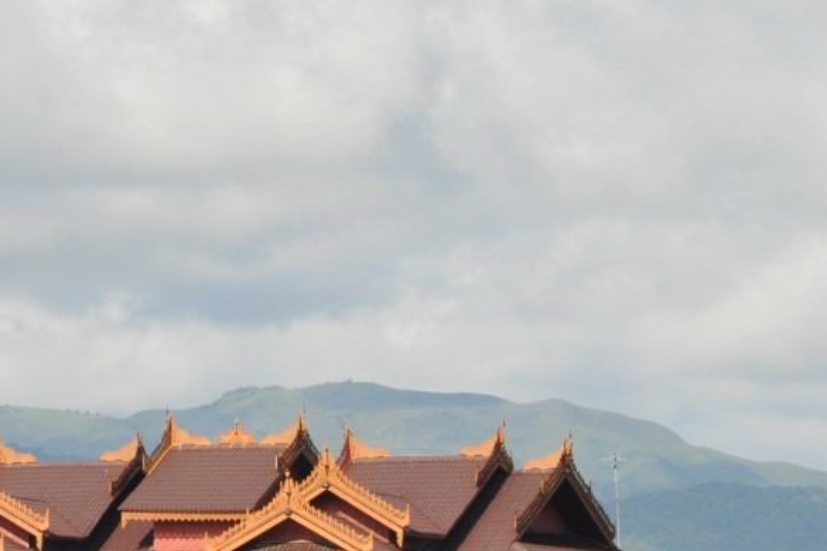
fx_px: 9877
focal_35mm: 430
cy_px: 405
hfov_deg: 4.8
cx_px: 184
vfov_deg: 3.2
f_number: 9
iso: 800
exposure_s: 1/1250
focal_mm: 112
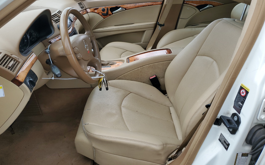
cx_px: 133
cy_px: 71
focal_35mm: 28
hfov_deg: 66.5
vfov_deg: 44.4
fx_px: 202
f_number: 1.5
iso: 50
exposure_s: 1/909
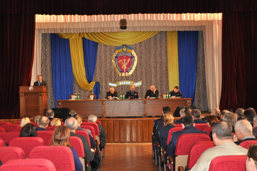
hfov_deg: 46.5
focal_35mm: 42
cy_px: 86
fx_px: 299
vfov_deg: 31.8
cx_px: 128
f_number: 4
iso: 800
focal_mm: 28
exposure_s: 1/60
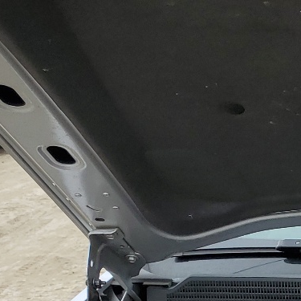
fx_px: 964
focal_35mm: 98
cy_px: 366
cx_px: 523
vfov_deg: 16.9
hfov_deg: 15.5
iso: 50
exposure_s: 1/500
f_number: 1.5
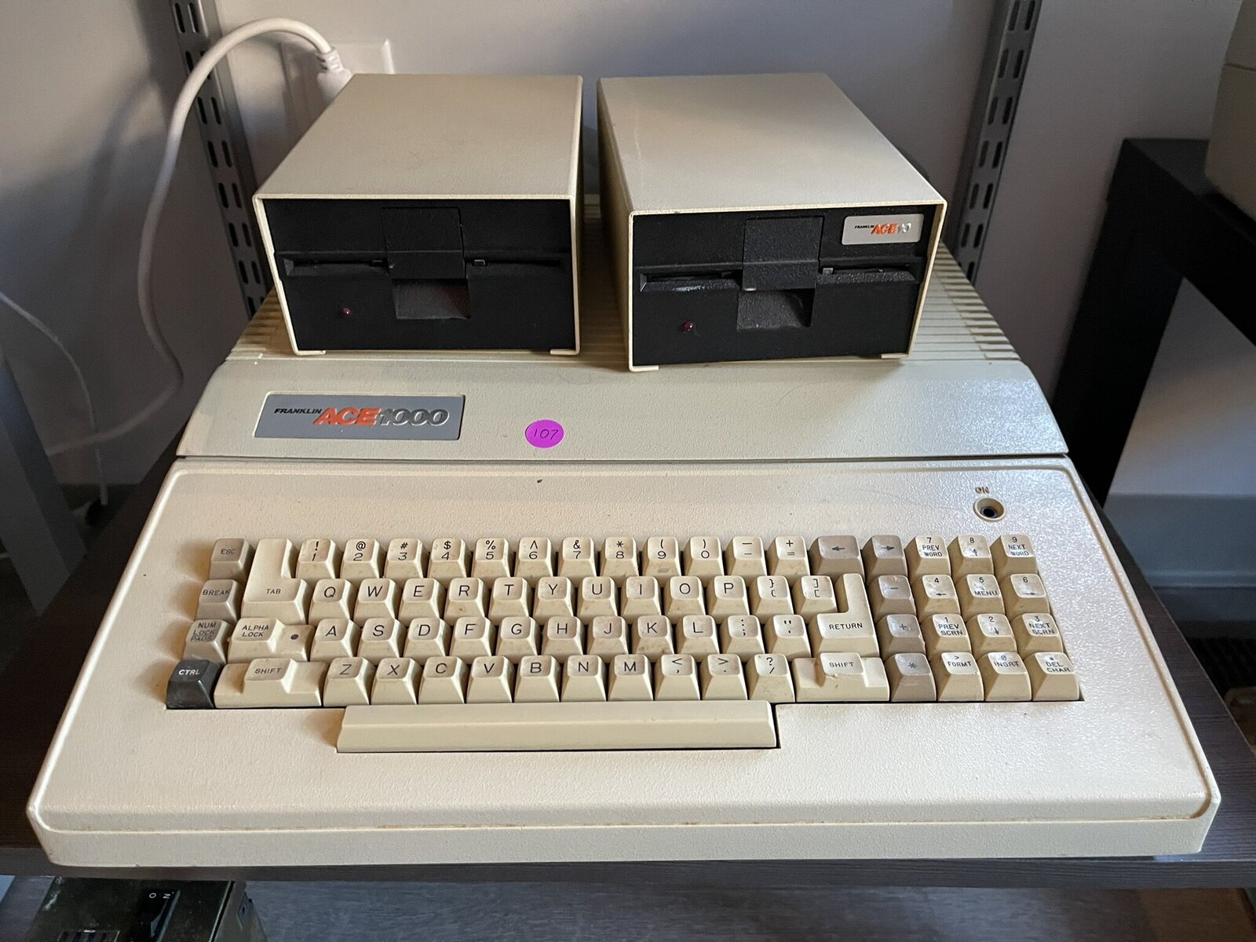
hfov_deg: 69.4
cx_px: 628
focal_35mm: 25
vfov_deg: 54.9
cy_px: 471
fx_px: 907
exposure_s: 1/40
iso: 500
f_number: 1.6
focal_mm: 5.1
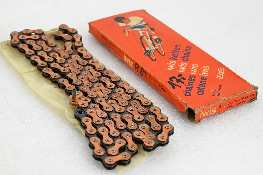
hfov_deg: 28.9
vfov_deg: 19.4
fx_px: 511
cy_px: 88
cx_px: 132
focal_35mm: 70
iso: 14400
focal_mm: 70
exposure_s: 1/500
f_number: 14
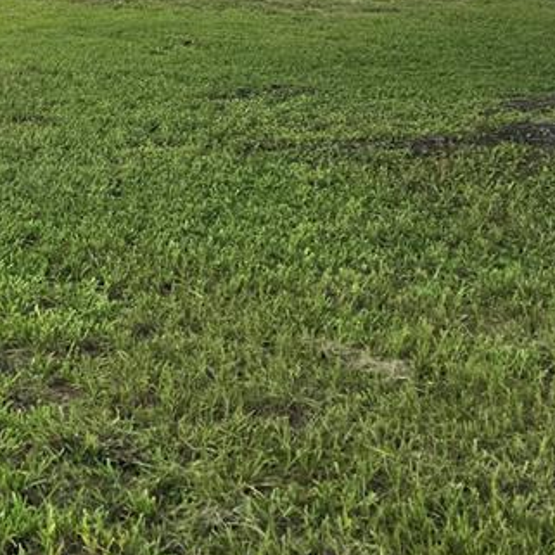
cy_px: -50
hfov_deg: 22.4
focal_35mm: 76
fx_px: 1379
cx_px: 100
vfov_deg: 21.6
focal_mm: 6.3
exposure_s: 1/667
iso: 12
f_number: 1.7
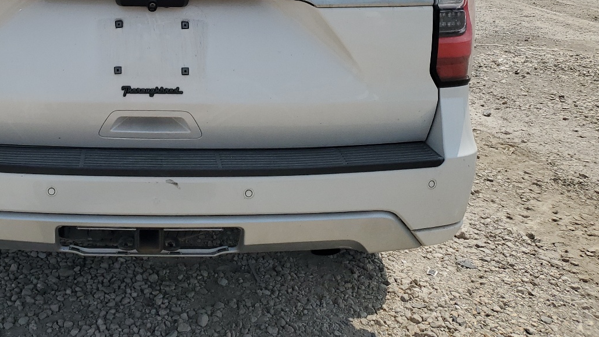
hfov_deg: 44.8
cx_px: 147
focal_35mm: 44
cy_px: -10
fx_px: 699
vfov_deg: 25.6
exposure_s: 1/5000
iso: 50
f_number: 1.5
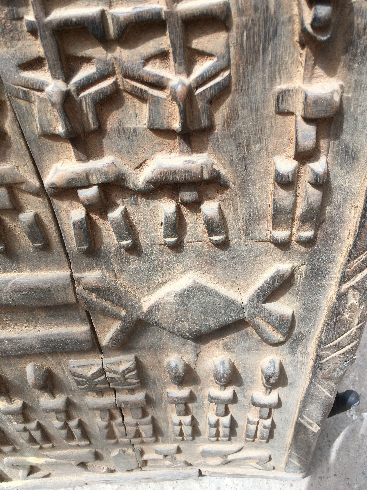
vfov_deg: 61.7
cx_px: 184
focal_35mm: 29
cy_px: 245
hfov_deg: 48.2
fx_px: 410
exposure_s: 1/306
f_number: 2.2
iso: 25
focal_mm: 4.15
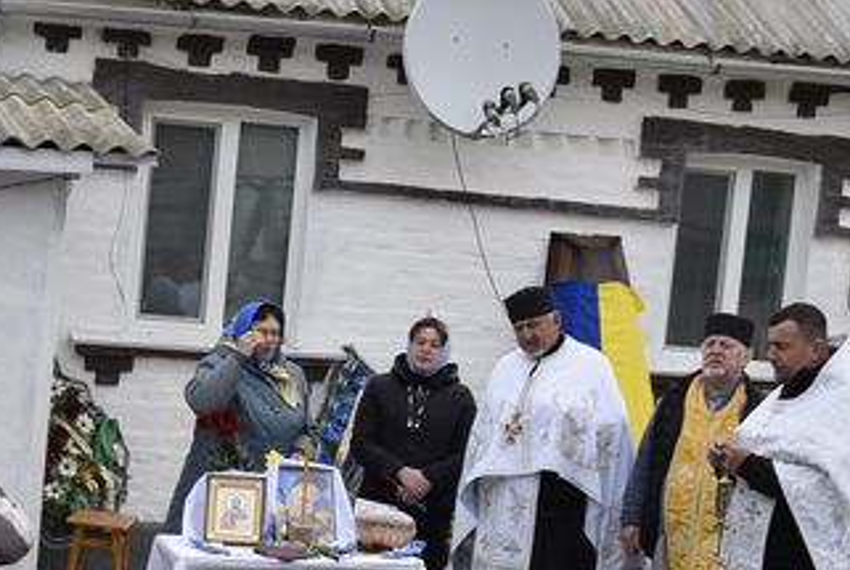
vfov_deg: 14.0
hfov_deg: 20.4
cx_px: 87
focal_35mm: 98
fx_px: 2317
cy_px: 407
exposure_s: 1/250
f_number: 8
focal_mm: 28
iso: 200
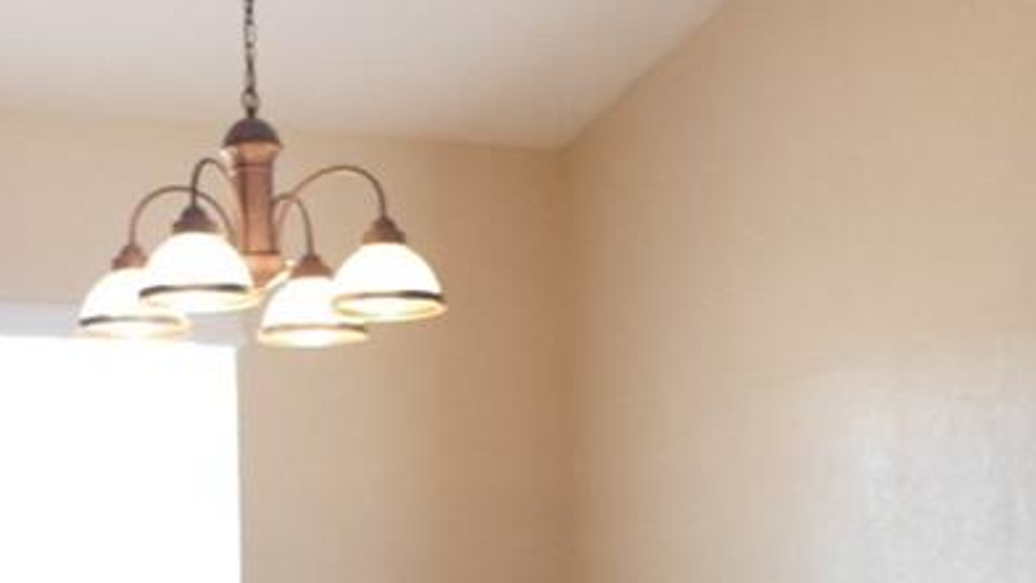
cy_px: 807
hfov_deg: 23.5
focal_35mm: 90
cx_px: 322
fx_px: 2472
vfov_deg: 12.9
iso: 400
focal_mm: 22
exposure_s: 1/40
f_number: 3.5
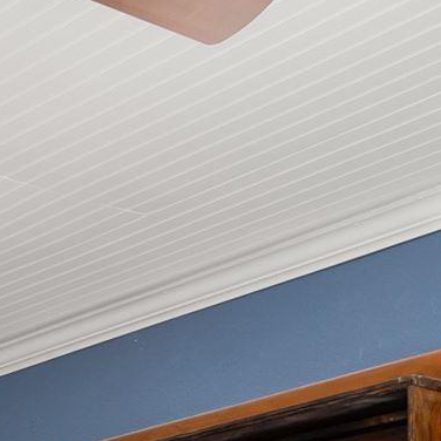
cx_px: -199
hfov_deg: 14.7
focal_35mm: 111
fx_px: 1600
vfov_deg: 13.6
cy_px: 866
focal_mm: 16
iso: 320
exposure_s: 1/100
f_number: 10
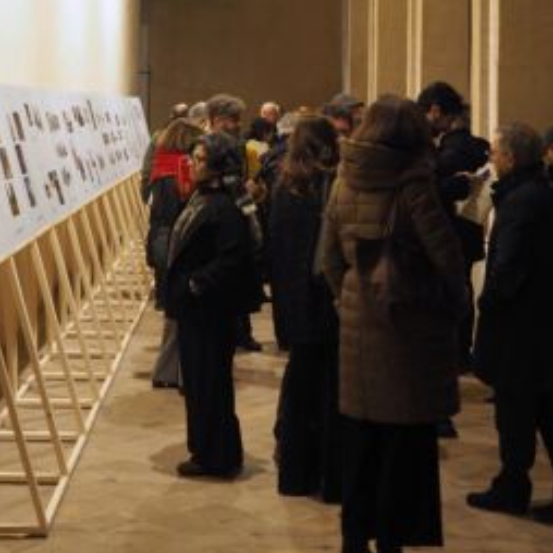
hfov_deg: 40.9
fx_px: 741
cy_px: 279
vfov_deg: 40.9
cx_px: 249
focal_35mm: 41
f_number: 1.8
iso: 400
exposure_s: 1/50
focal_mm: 17
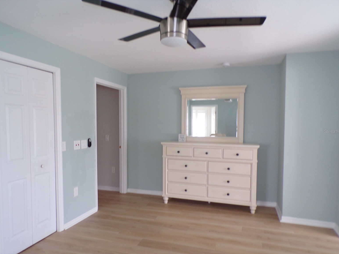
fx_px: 245
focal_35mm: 25
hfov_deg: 69.4
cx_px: 168
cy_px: 131
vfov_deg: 54.9
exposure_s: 1/34
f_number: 3
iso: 176
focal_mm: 4.3
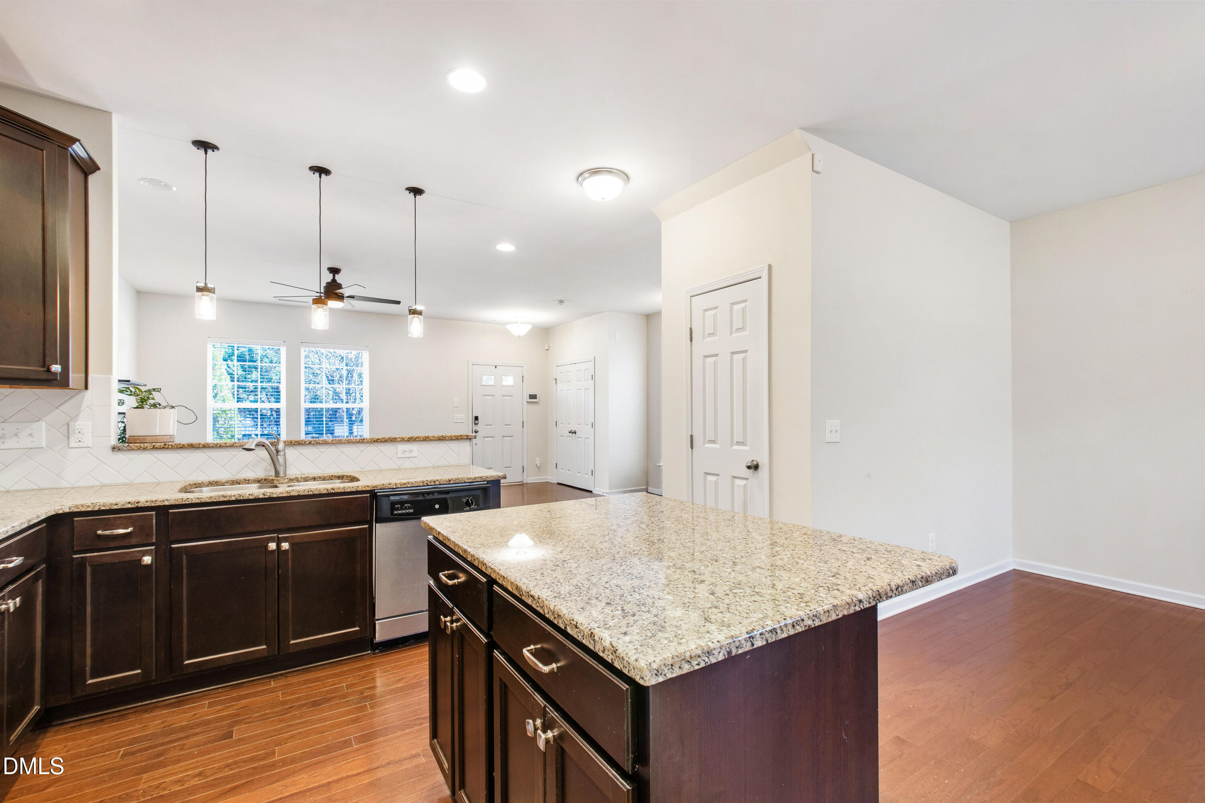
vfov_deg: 77.3
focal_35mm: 15
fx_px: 502
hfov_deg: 100.4
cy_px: 402
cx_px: 602
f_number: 8
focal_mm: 10
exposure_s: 2
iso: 100
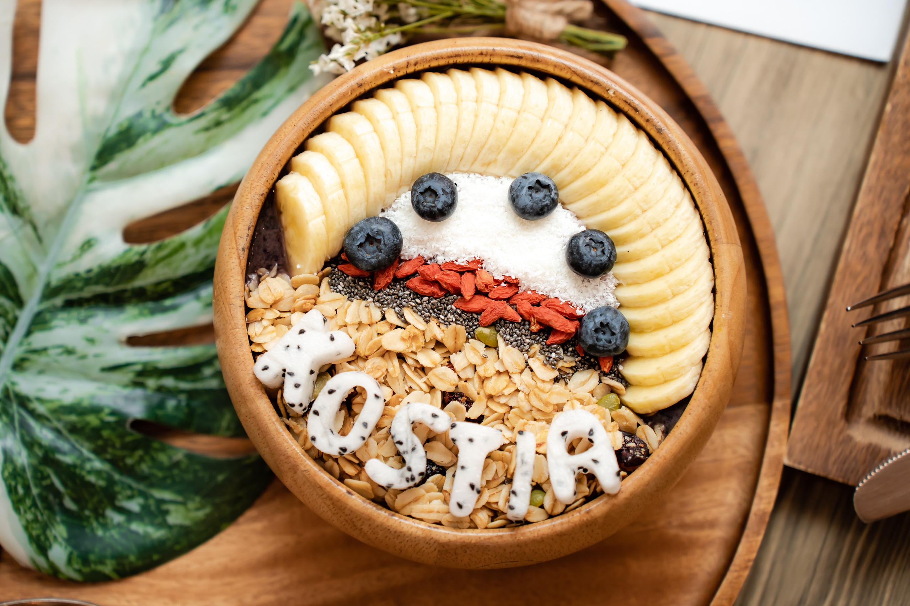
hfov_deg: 27.0
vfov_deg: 18.2
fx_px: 1895
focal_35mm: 75
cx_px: 455
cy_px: 303
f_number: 2.8
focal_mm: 75
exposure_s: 1/125
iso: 400
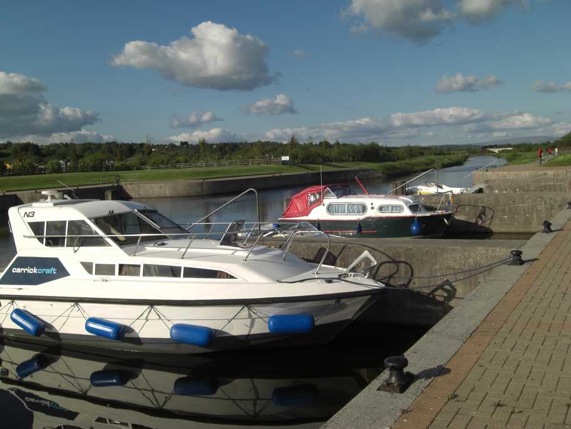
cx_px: 286
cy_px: 214
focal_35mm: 38
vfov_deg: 37.7
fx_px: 627
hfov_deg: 49.0
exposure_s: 1/320
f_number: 8
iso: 80
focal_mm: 7.9
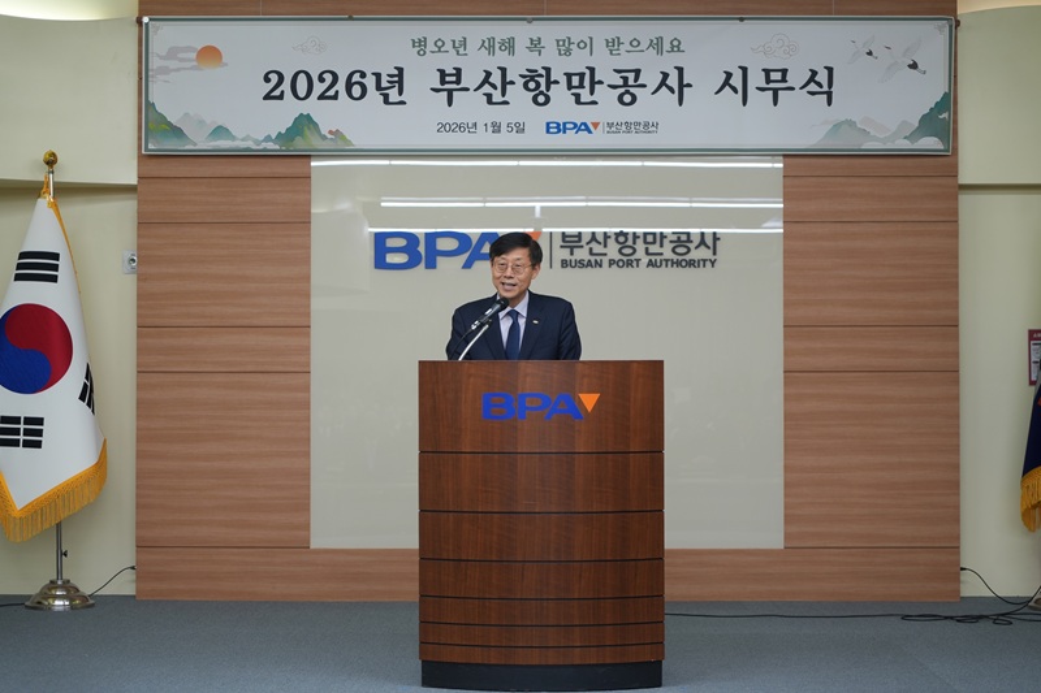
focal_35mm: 60
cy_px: 346
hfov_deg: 33.4
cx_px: 520
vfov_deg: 22.6
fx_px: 1735
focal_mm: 60
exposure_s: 1/60
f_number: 4
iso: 400
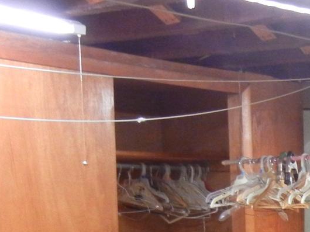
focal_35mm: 116
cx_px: 483
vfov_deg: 11.9
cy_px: 393
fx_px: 1038
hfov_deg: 15.5
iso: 400
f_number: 3.5
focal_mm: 5.4
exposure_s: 1/21
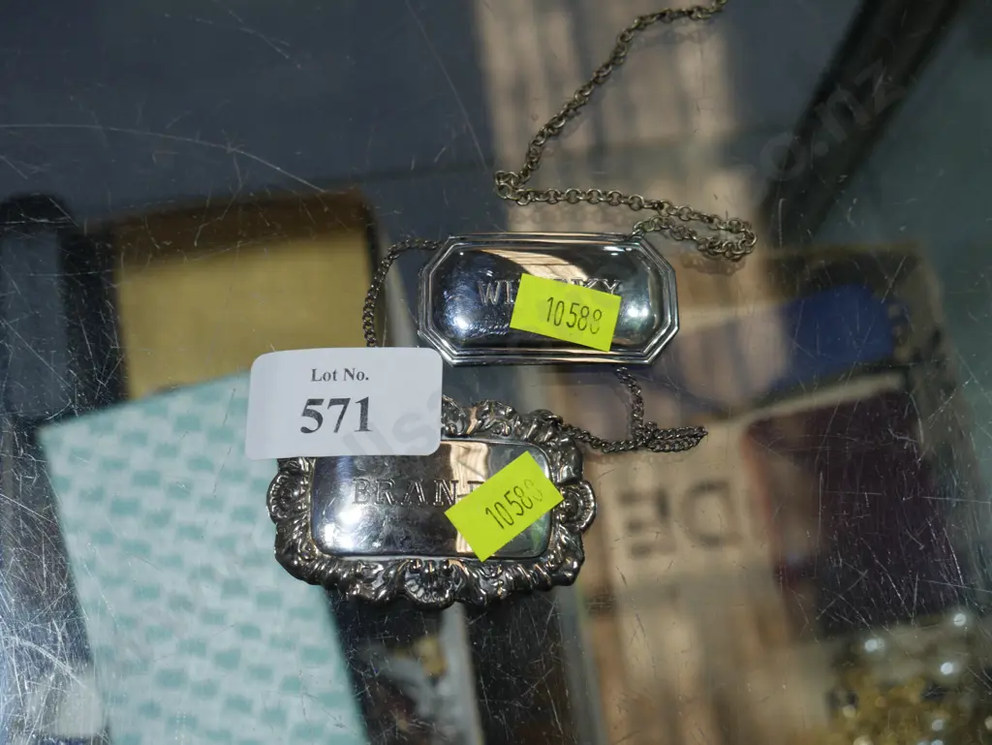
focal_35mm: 50
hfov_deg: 38.2
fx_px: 1434
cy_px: 372
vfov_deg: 29.1
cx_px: 496
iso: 200
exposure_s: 1/80
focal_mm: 25
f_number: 5.3
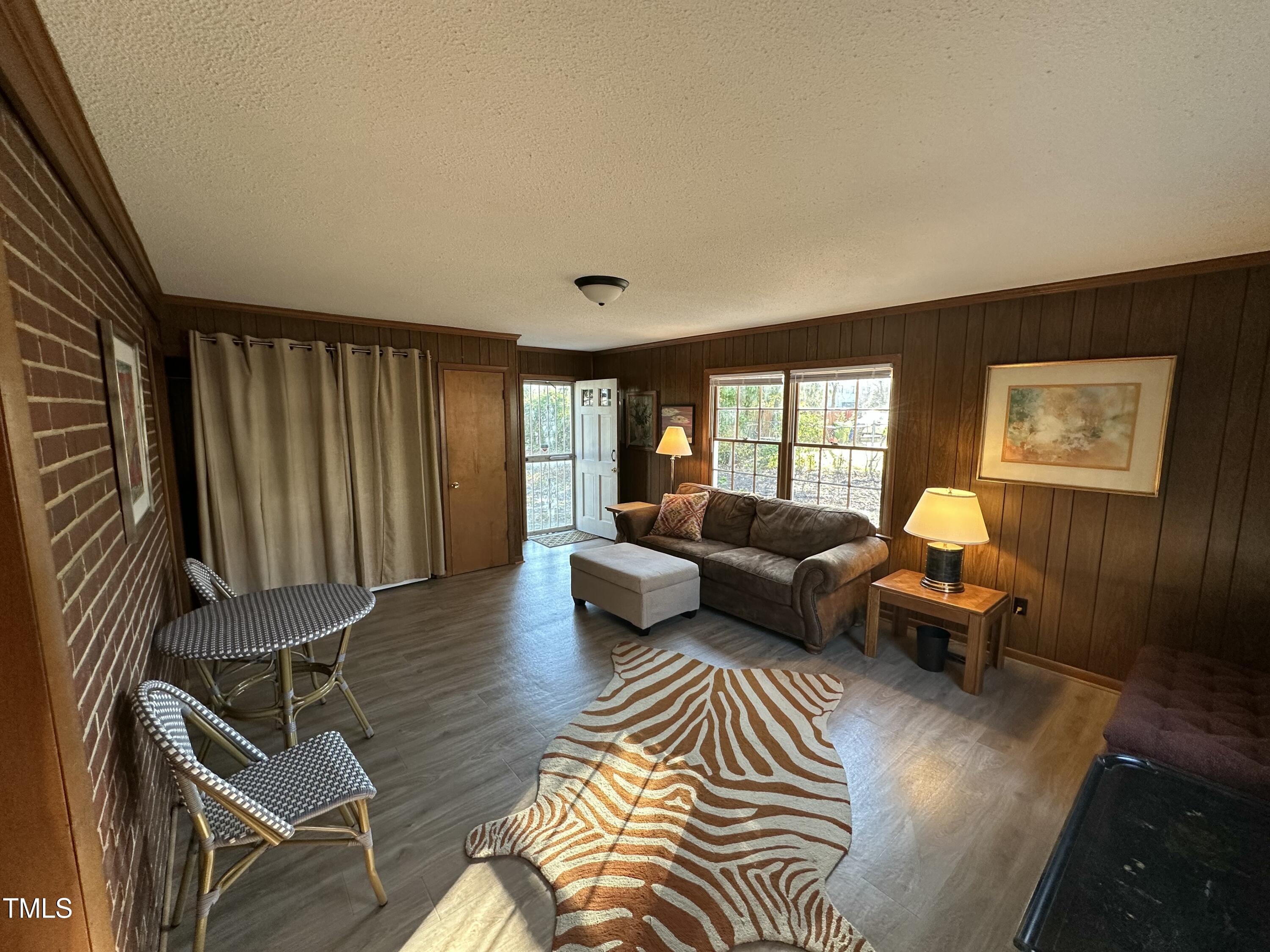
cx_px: 635
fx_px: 514
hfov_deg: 102.1
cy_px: 476
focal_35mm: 14
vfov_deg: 85.7
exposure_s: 1/120
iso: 250
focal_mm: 2.22
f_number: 2.2
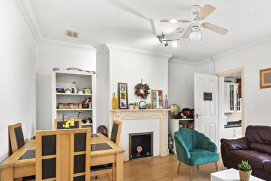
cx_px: 180
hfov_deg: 73.8
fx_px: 173
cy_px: 107
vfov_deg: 54.8
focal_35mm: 23
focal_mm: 14
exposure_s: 3
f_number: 16
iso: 200
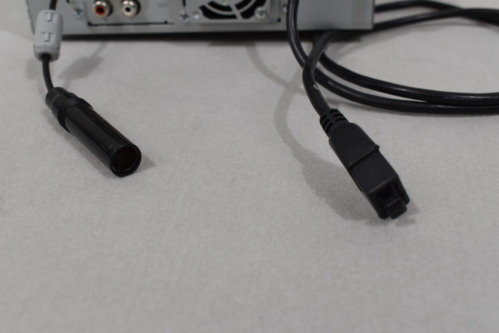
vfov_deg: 28.4
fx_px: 659
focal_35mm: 48
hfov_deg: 41.5
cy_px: 169
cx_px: 250
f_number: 8
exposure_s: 1/60
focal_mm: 31
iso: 400
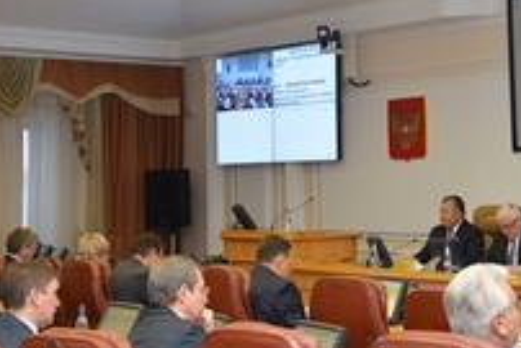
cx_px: 392
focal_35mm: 79
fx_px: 1144
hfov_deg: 25.3
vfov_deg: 17.2
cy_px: 90
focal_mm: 38
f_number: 4
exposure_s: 1/60
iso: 320
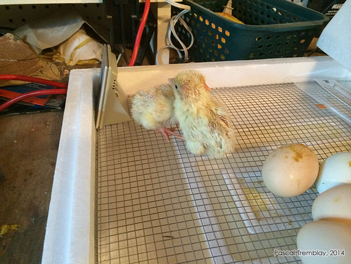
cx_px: 176
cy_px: 132
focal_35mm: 30
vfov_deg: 46.8
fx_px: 304
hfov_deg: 60.0
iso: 320
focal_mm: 4.12
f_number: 2.2
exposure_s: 1/15
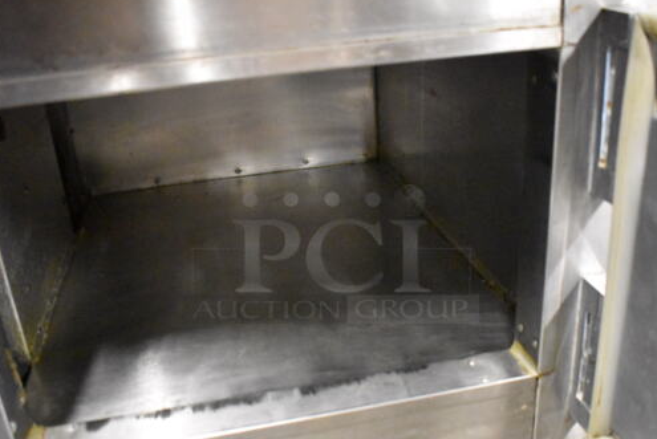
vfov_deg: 35.9
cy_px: 253
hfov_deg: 51.8
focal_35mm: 37
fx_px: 676
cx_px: 332
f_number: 3.8
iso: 12800
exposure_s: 1/100
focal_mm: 20
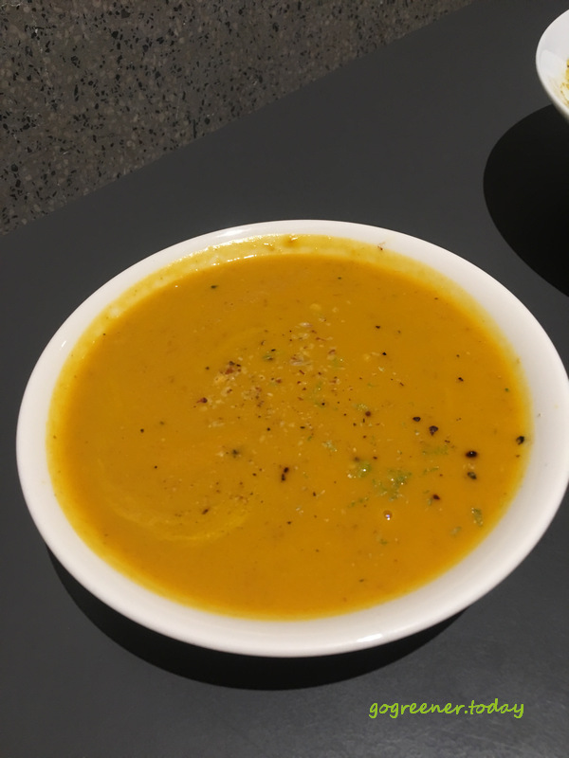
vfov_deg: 61.7
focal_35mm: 29
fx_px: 636
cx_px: 284
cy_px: 379
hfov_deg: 48.2
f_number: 2.2
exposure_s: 1/15
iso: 50
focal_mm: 4.15
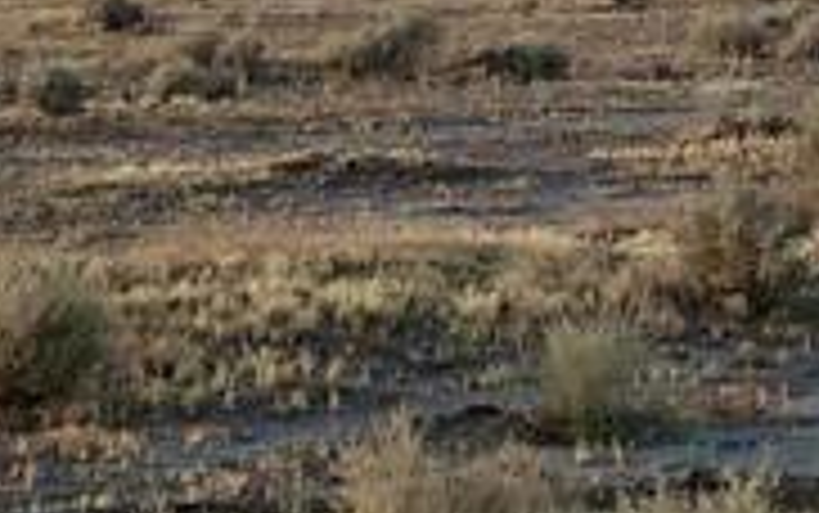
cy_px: -171
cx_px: 756
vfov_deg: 7.8
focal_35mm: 167
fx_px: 3730
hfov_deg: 12.4
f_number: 1.8
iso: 20
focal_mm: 3.99
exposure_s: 1/695
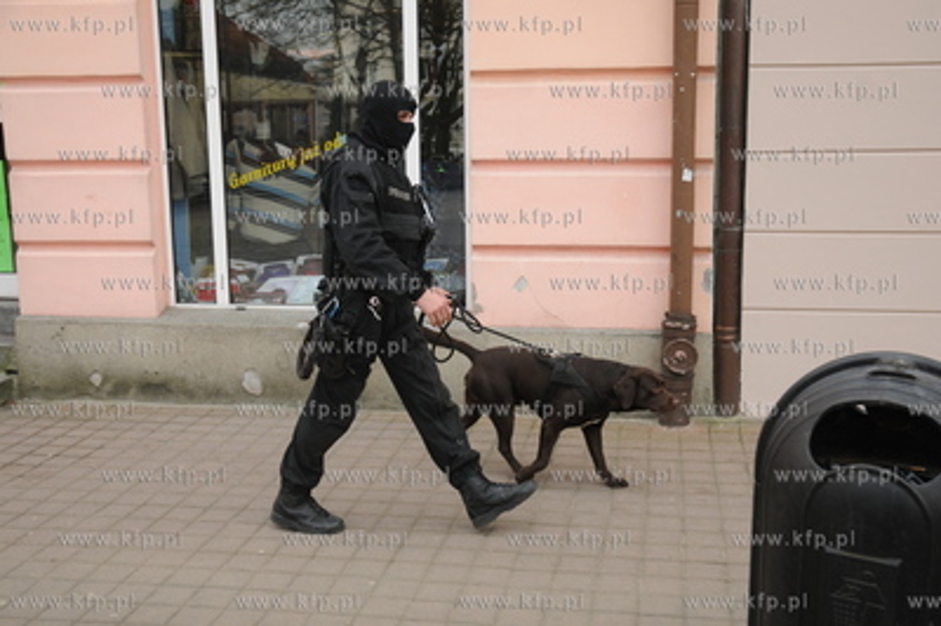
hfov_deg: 45.0
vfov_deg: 30.8
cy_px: 313
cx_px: 470
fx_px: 1136
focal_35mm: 44
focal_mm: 29
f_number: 4.5
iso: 400
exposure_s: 1/320
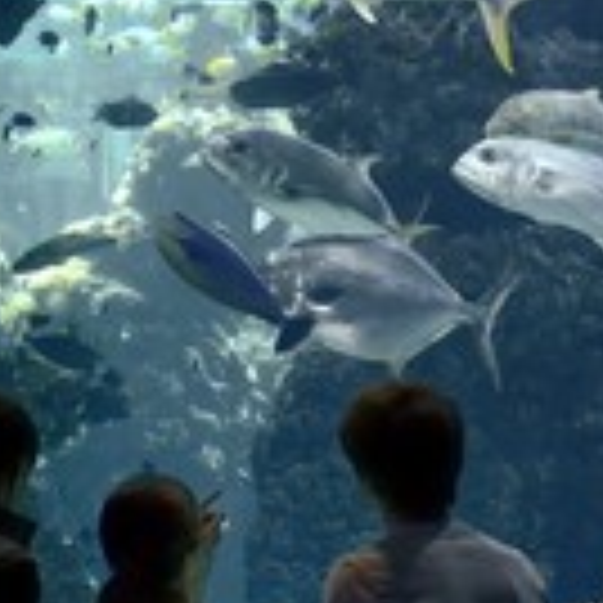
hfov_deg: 20.3
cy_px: 482
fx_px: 1675
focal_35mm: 85
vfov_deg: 20.2
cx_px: 441
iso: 1600
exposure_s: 1/80
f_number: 4
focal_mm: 32
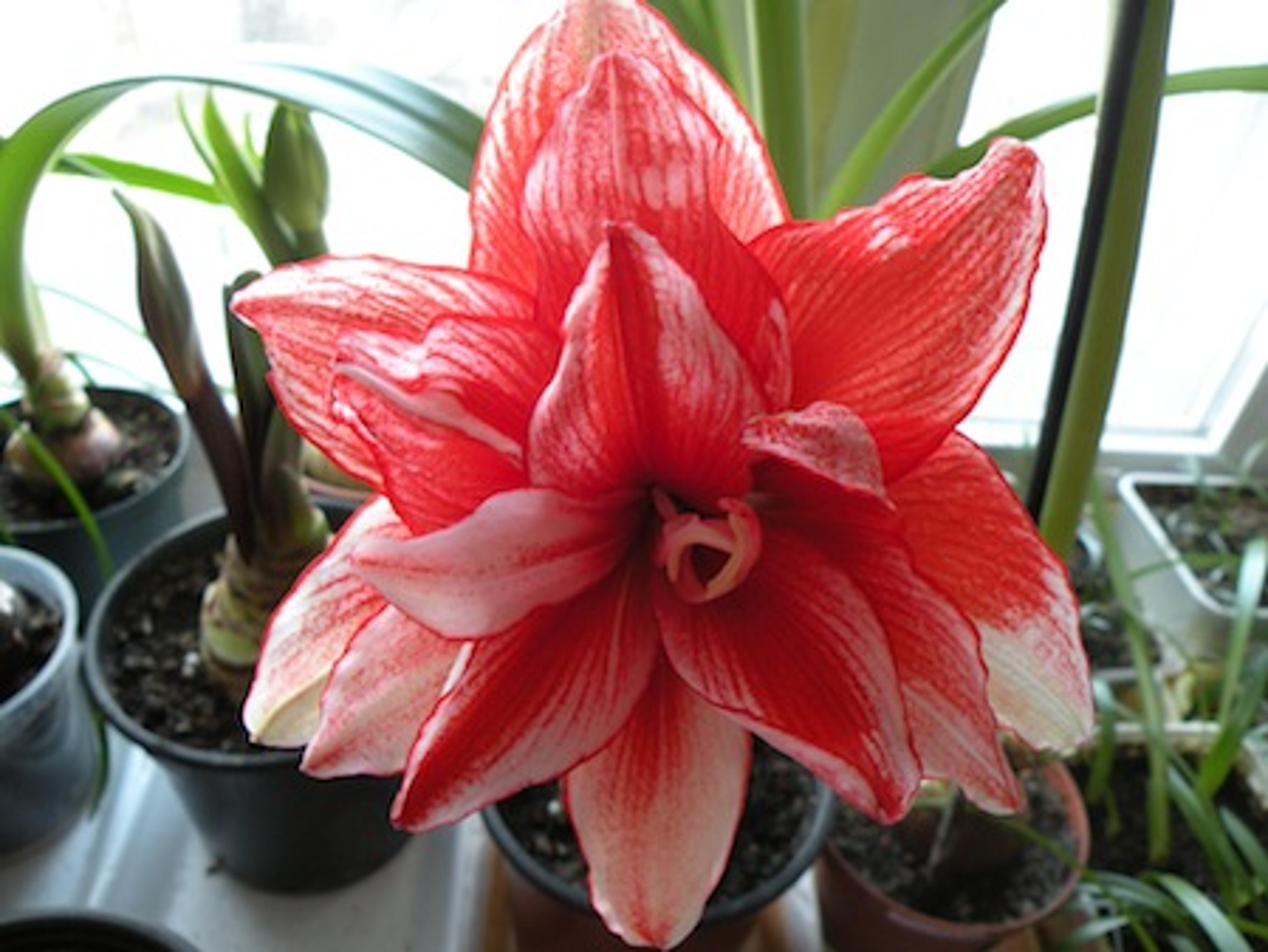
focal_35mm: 27
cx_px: 634
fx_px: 989
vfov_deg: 51.4
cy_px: 476
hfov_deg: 65.3
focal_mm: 4.7
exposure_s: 1/60
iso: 205
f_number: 2.8
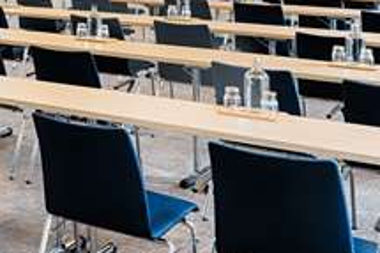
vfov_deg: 15.4
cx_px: -229
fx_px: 879
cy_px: -94
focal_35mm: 83
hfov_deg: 20.1
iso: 100
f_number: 8
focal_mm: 17.5
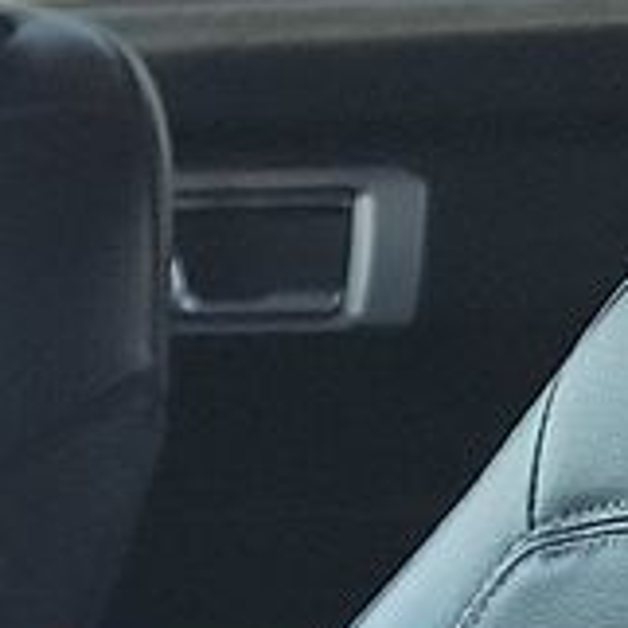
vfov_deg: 7.9
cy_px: 1276
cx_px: -1533
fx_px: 4331
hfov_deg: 7.0
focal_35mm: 211
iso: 71
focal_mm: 6.7
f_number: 1.8
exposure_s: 1/59
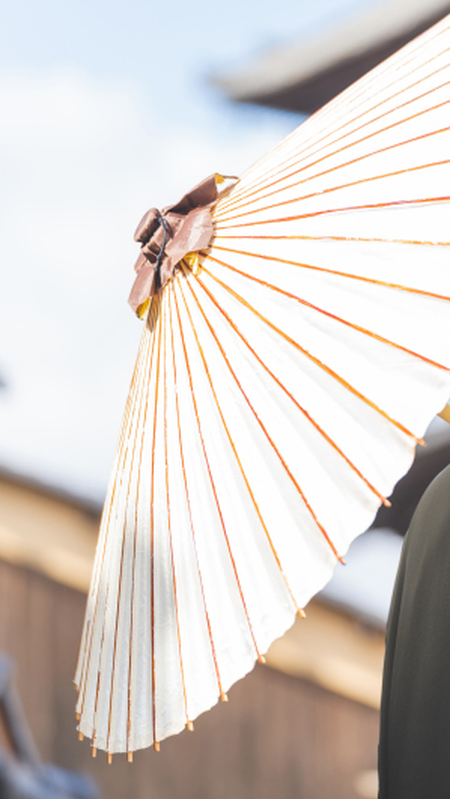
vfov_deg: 11.3
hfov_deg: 6.3
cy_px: 400
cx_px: 492
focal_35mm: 191
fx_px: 4048
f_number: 2.8
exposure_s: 1/500
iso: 100
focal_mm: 121
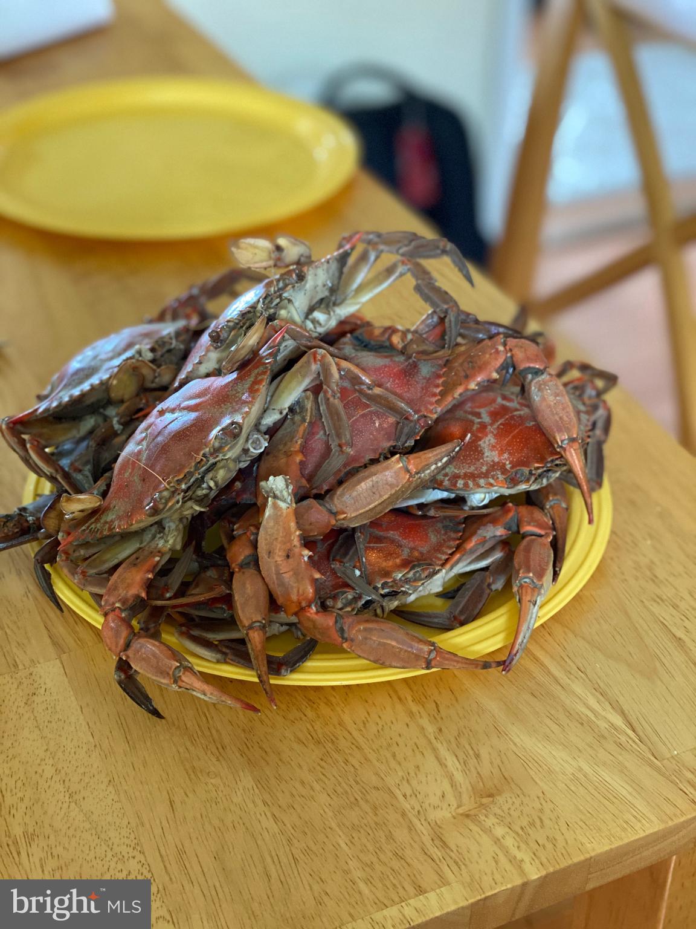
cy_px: 464
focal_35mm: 52
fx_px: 1394
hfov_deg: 28.0
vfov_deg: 36.8
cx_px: 348
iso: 400
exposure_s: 1/30
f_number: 2
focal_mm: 6
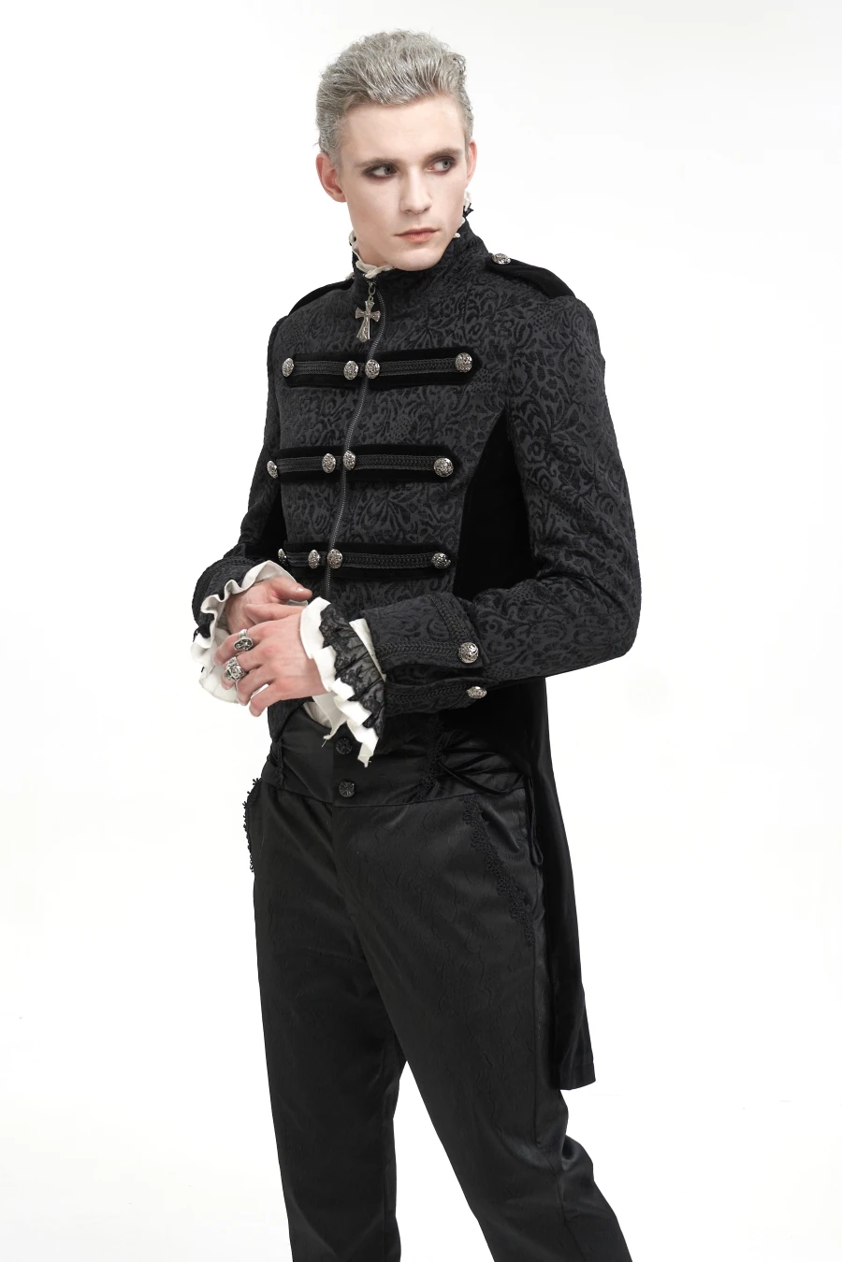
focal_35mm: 50
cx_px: 421
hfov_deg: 27.3
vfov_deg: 40.0
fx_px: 1736
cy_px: 631
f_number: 5
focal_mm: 33
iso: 160
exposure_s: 1/100
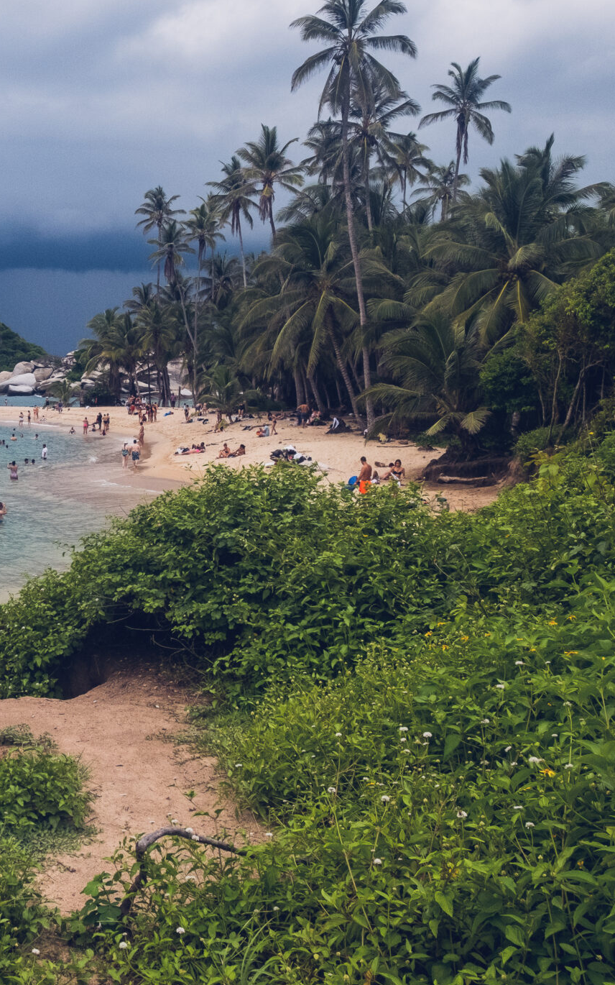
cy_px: 474
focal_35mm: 40
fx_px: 1073
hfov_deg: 29.2
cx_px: -45
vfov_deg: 49.3
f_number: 7.1
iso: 800
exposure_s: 1/1600
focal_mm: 13.8
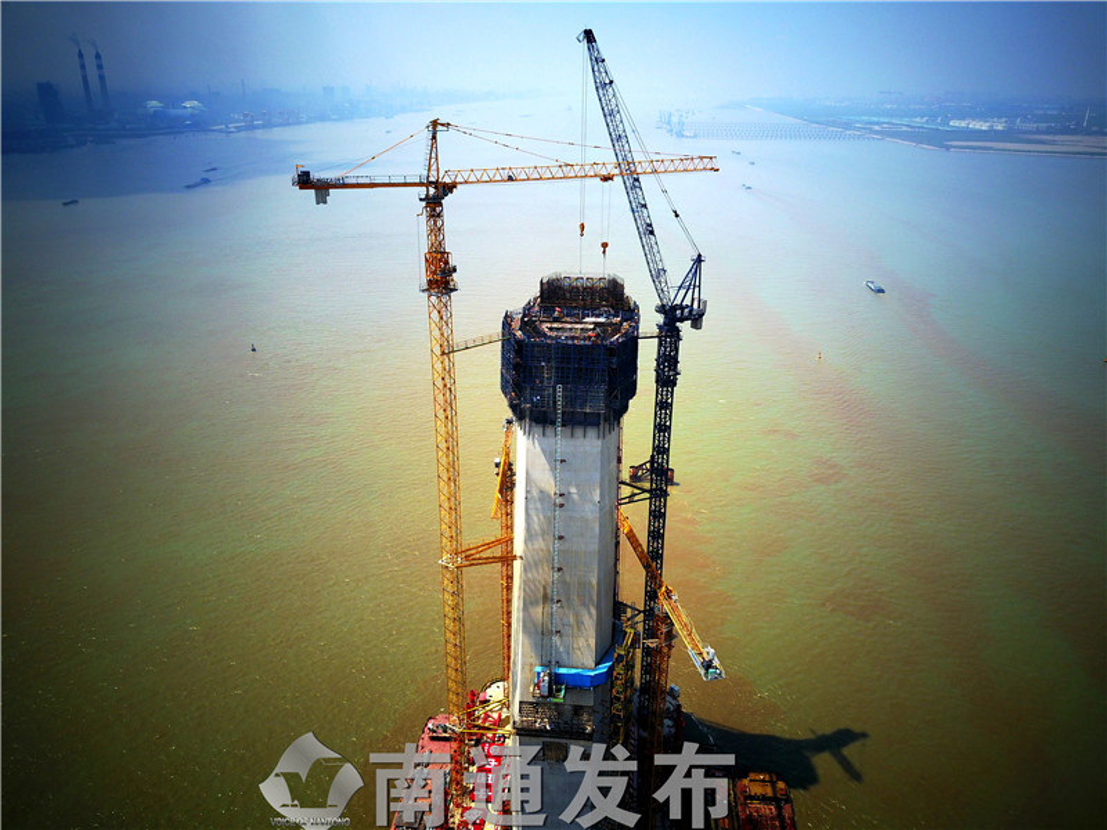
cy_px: 415
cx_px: 554
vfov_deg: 53.1
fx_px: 831
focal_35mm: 26
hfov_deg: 67.3
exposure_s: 1/2000
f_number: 2.2
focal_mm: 4.7
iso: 100
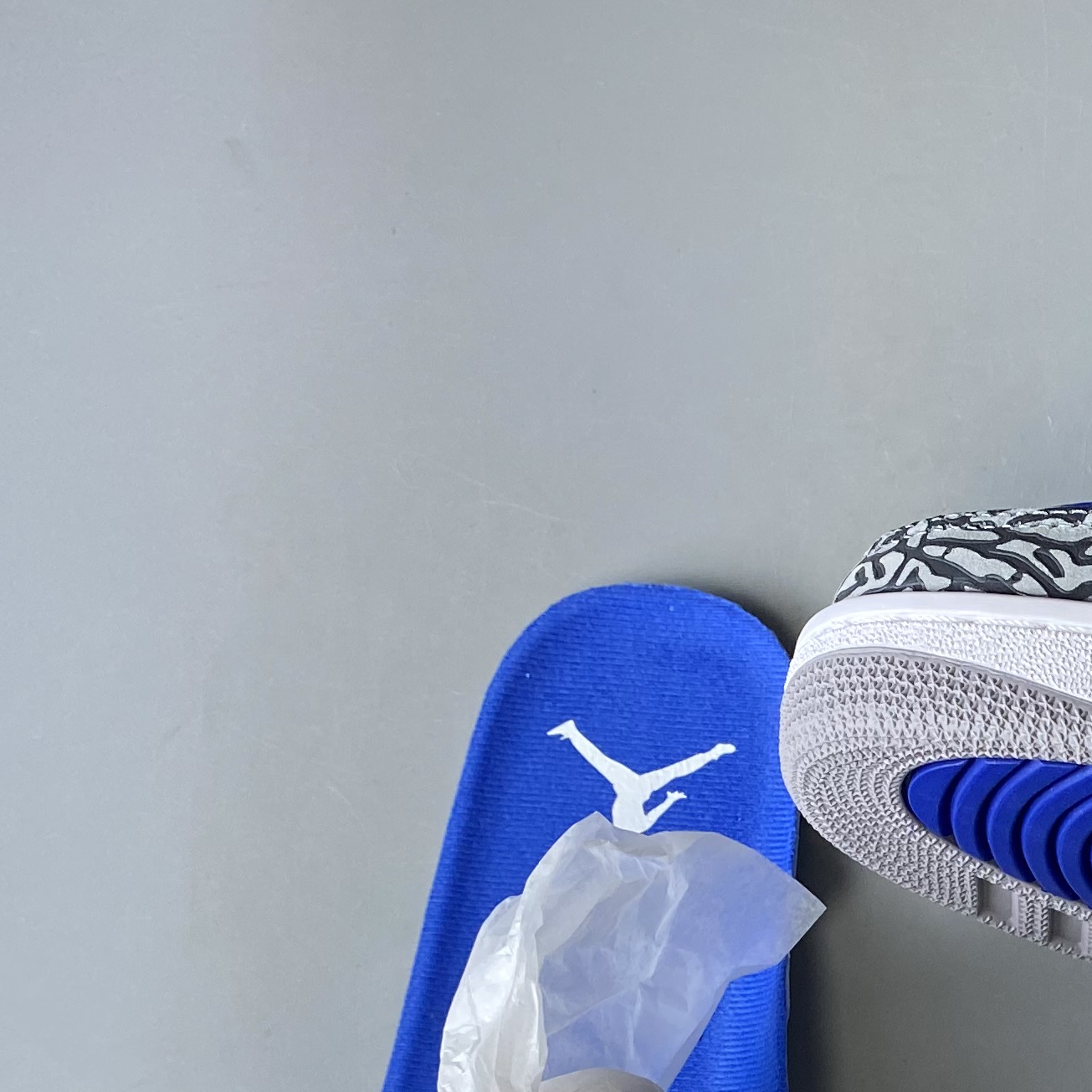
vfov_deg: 22.7
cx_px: 1449
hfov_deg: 21.7
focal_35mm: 71
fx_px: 2534
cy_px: 1253
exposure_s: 1/50
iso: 80
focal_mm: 4.25
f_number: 1.8
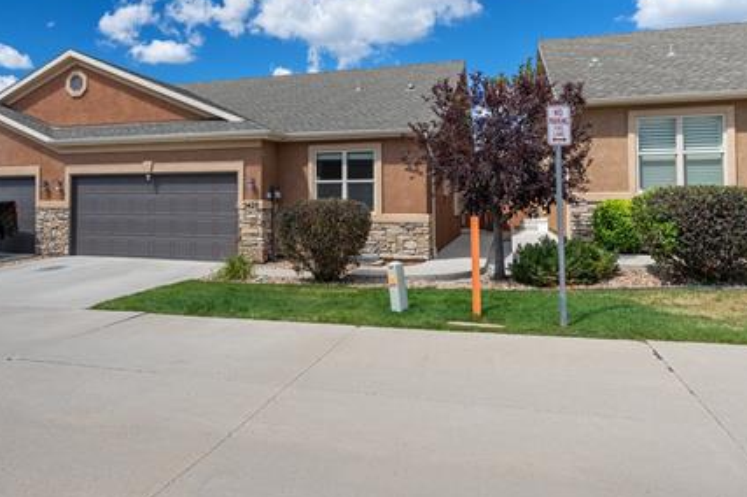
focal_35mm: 27
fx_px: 560
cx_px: 296
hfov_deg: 66.7
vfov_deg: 47.3
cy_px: 180
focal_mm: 18
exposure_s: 1/1250
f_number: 6.3
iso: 1250
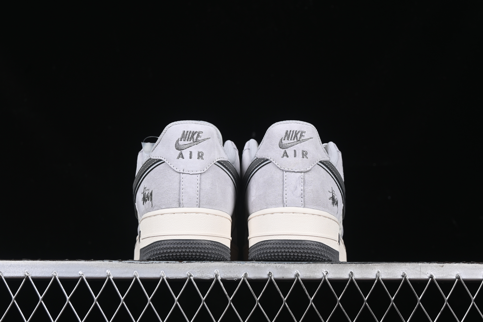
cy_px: 161
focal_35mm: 75
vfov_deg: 18.2
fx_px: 1006
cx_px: 242
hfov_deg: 27.0
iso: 160
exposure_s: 1/60
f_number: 8
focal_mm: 50
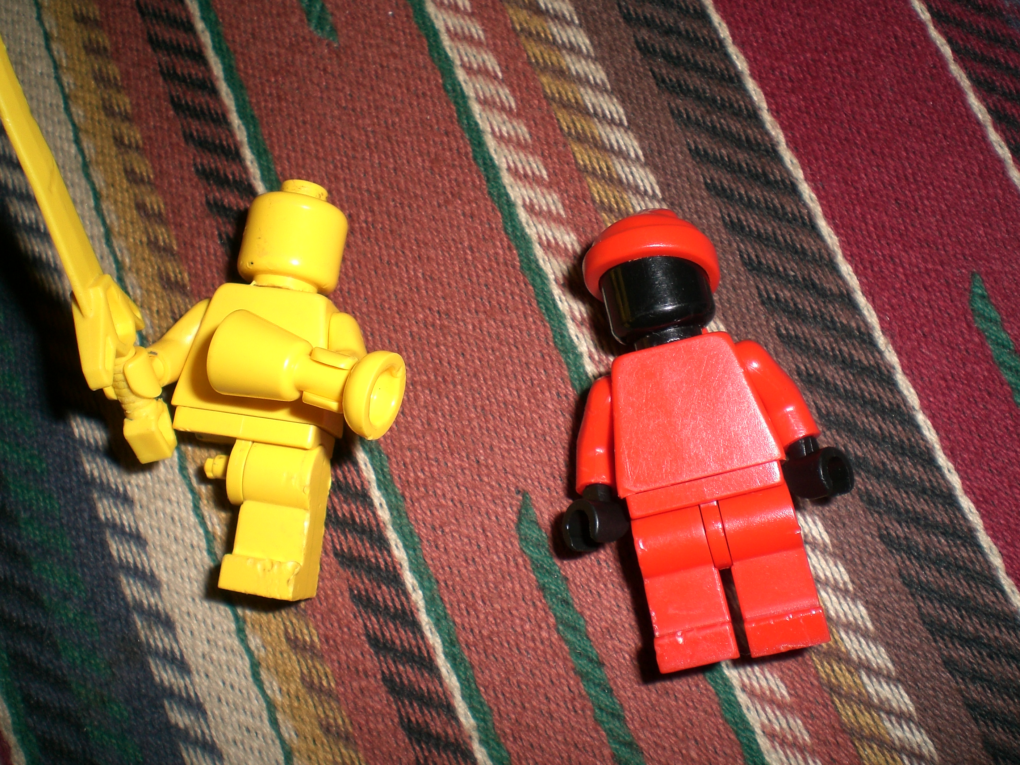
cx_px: 510
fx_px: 1120
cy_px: 382
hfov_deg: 49.0
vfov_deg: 37.7
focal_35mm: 38
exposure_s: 1/60
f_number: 4.4
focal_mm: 6.3
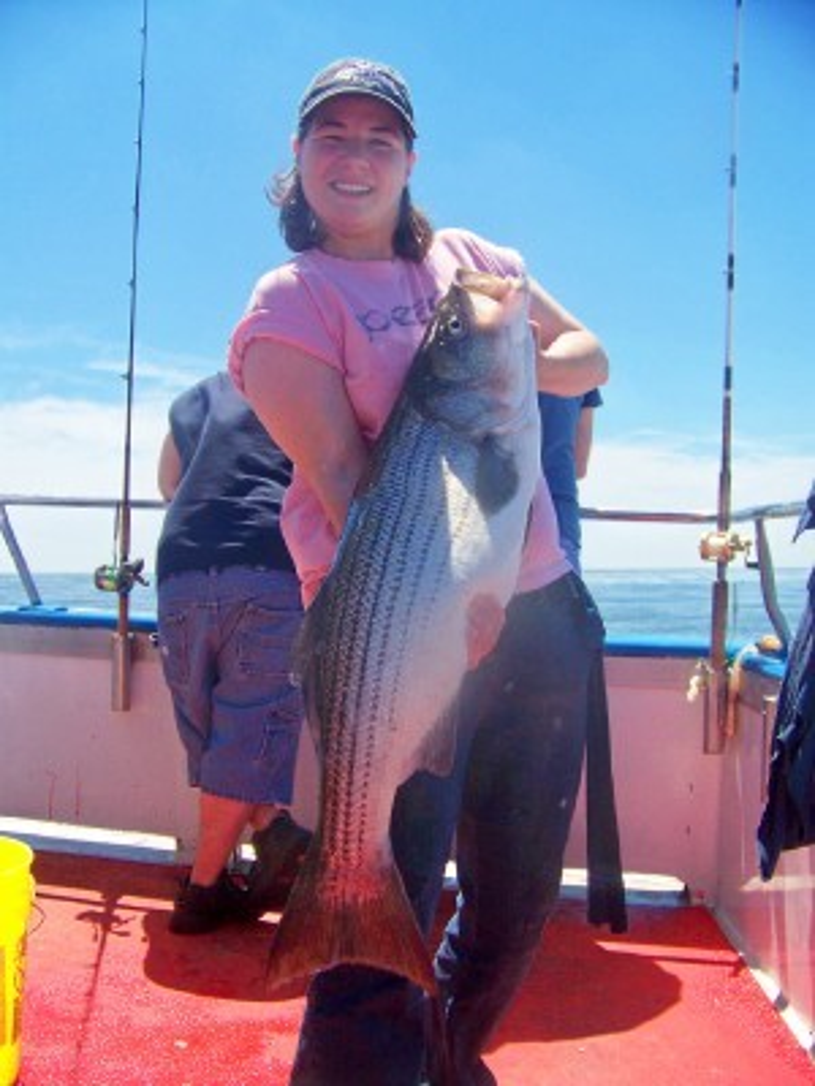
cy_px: 543
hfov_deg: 39.7
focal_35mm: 36
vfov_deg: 51.4
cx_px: 408
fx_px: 1130
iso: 64
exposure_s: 1/1000
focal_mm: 5.85
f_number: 2.8
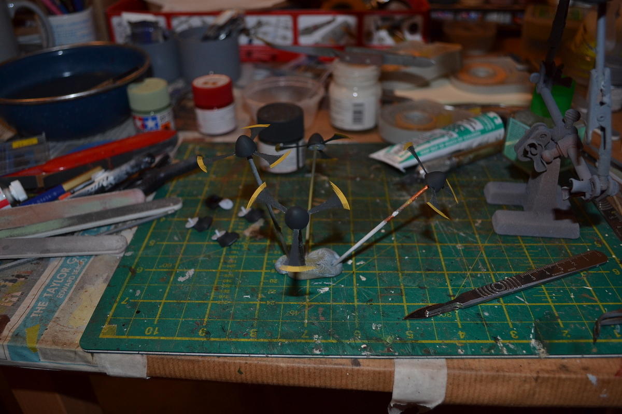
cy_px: 207
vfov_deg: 43.6
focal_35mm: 30
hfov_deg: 61.9
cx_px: 311
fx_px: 518
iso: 280
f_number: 3.8
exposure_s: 1/60
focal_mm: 20
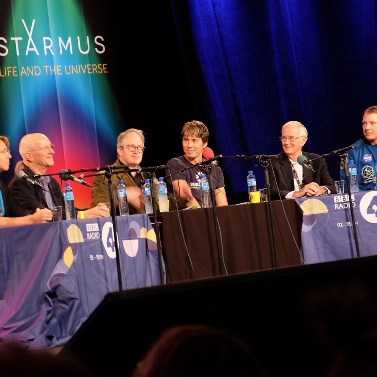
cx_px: 191
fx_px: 1306
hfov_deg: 16.4
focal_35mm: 106
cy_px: 188
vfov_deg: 16.4
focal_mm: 55
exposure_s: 1/15
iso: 800
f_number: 4
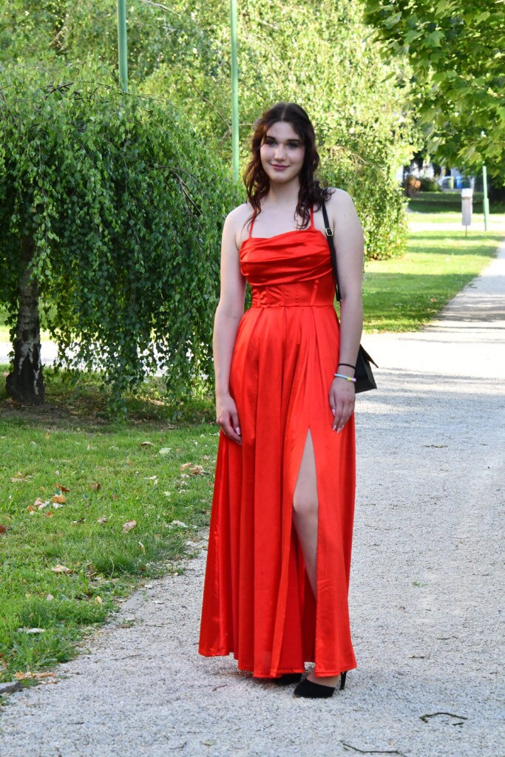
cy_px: 378
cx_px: 252
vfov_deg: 15.9
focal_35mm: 129
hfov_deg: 10.6
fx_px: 2713
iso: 800
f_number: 9
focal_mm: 86
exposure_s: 1/320
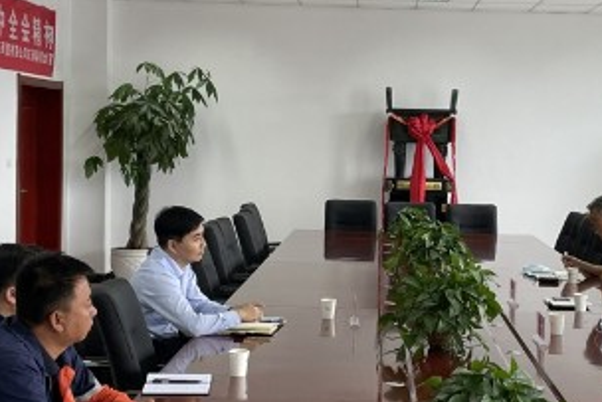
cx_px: 407
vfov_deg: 19.2
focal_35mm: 71
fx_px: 1188
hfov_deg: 28.2
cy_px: 212
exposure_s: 1/121
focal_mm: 4.2
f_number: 1.6
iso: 64
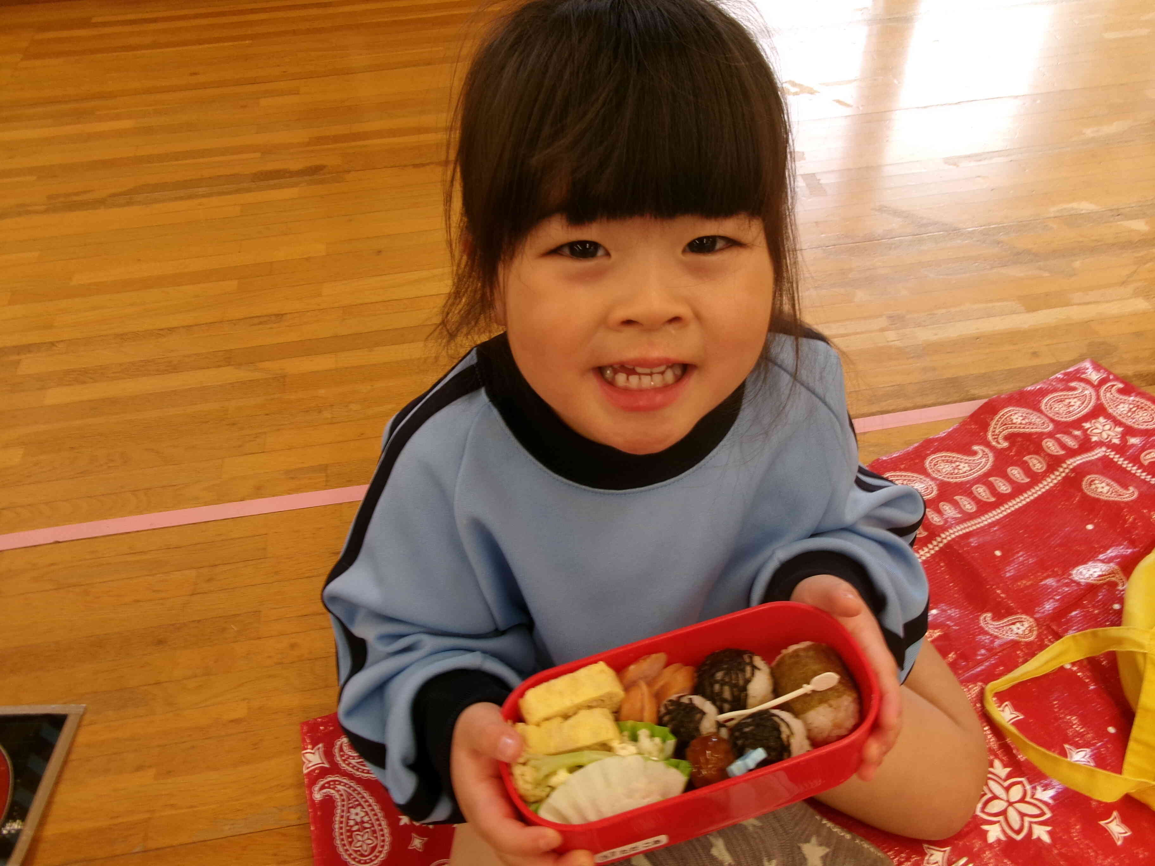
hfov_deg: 63.4
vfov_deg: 49.7
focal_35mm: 28
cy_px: 433
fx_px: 934
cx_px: 578
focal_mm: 5.1
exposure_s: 1/34
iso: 108
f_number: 3.9
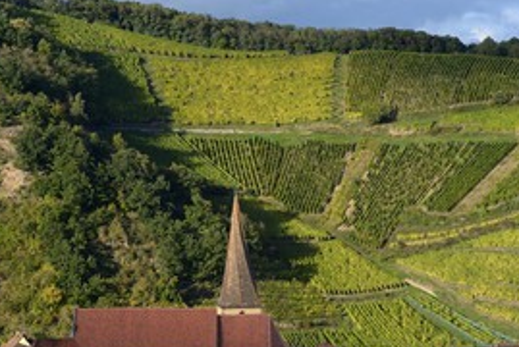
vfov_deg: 8.7
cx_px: 345
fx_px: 2295
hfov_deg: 12.9
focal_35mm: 159
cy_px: 204
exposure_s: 1/200
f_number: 11
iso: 200
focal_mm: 102
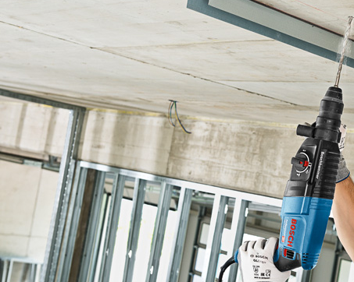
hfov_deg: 25.7
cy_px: 161
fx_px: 764
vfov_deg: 21.0
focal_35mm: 73
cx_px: 269
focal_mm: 44
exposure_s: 1/60
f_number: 7.1
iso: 400
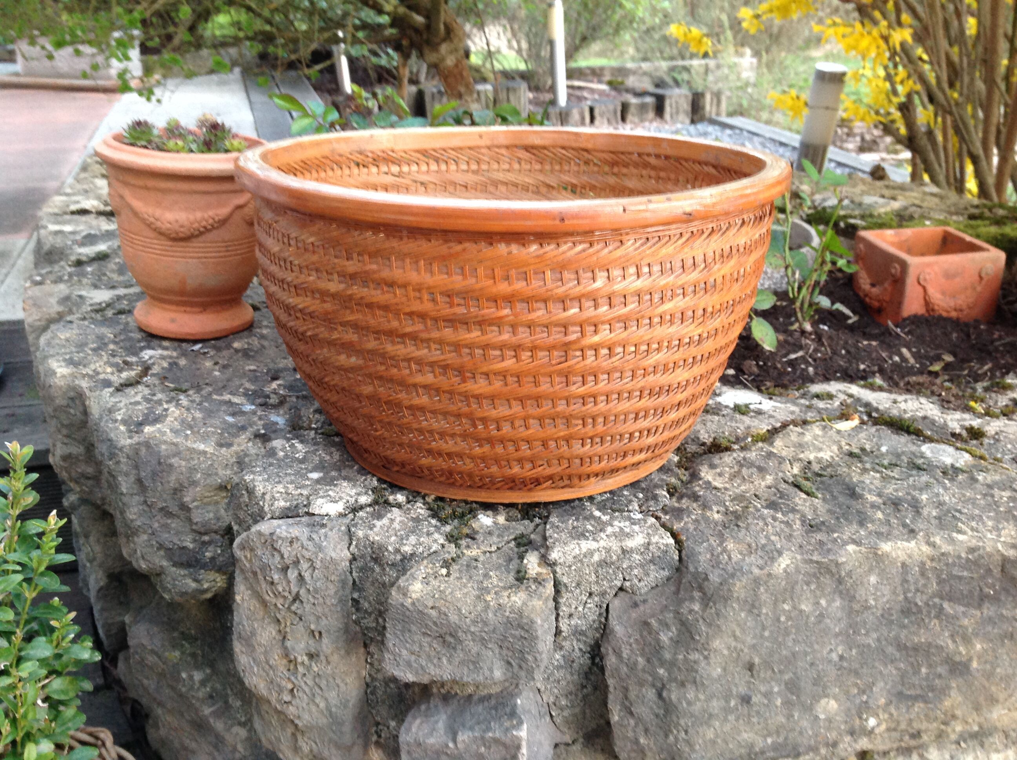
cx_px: 508
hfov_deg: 52.7
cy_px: 380
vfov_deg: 40.6
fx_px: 1027
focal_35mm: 35
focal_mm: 4.28
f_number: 2.4
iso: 125
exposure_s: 1/15
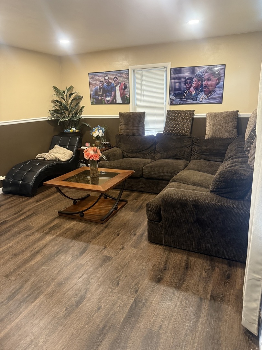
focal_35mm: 24
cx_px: 131
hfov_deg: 56.8
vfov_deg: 71.6
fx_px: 242
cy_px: 175
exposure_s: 1/60
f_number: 1.78
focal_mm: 6.76
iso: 320
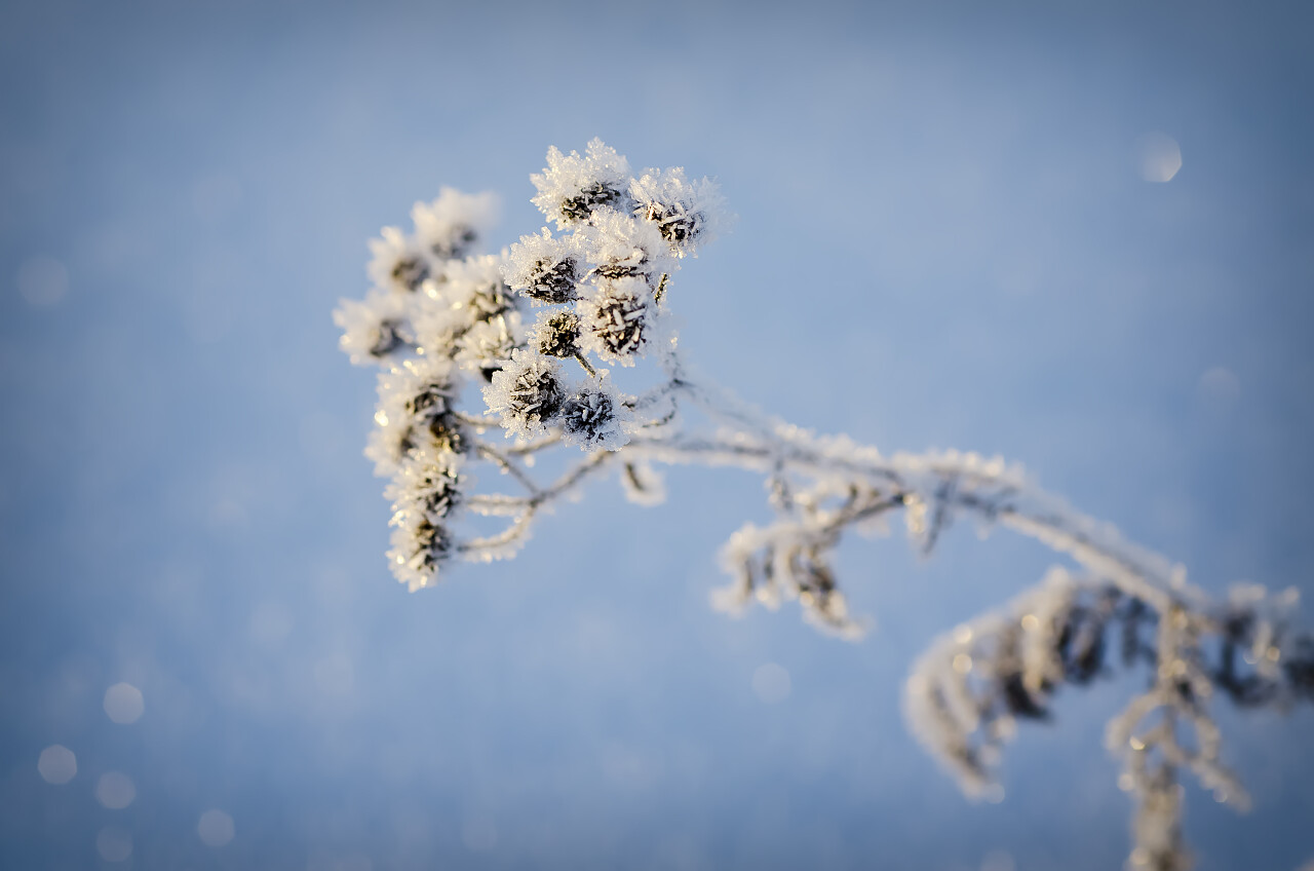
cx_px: 657
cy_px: 436
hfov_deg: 22.7
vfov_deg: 15.1
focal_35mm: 90
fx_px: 3278
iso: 320
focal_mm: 60
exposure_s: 1/800
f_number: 5
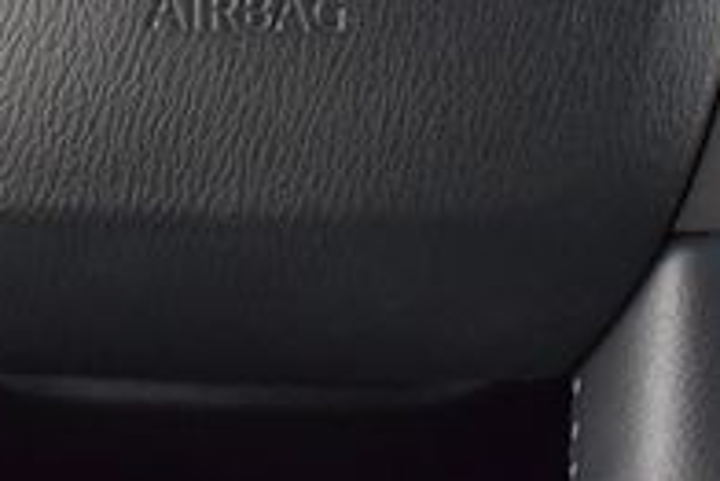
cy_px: -48
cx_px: 298
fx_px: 1761
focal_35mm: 88
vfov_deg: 15.2
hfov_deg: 23.1
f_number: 6.3
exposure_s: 1/15
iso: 1400
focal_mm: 18
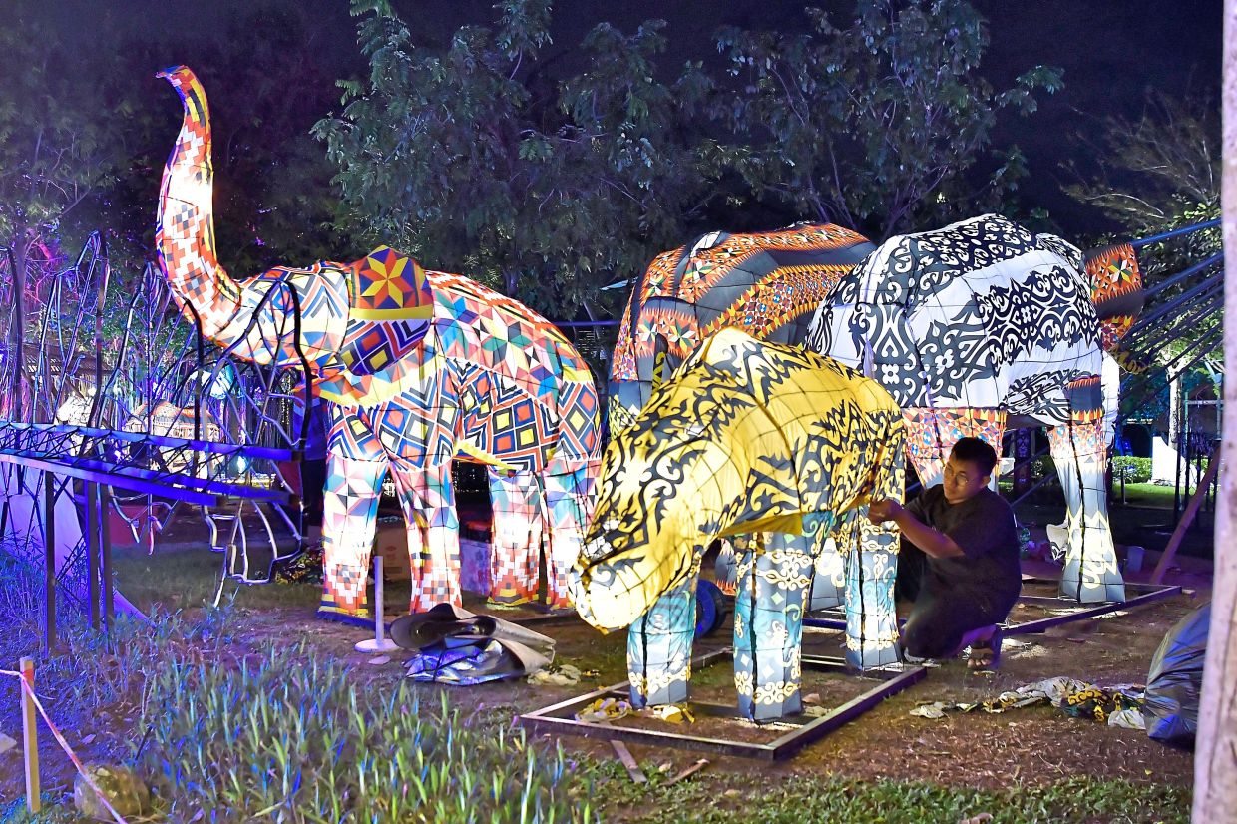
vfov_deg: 33.0
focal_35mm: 40
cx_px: 618
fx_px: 1391
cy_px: 412
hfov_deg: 47.9
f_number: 3.5
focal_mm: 27
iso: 1000
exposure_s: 1/80
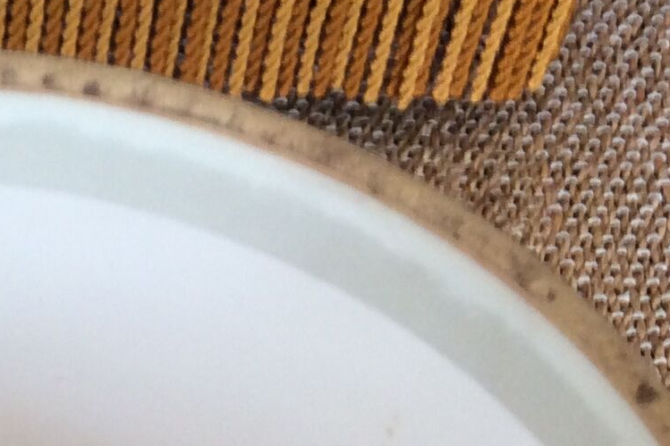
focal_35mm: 115
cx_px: -104
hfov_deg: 17.1
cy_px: 767
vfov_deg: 11.2
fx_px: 2140
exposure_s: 1/25
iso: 50
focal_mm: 3.3
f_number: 2.4
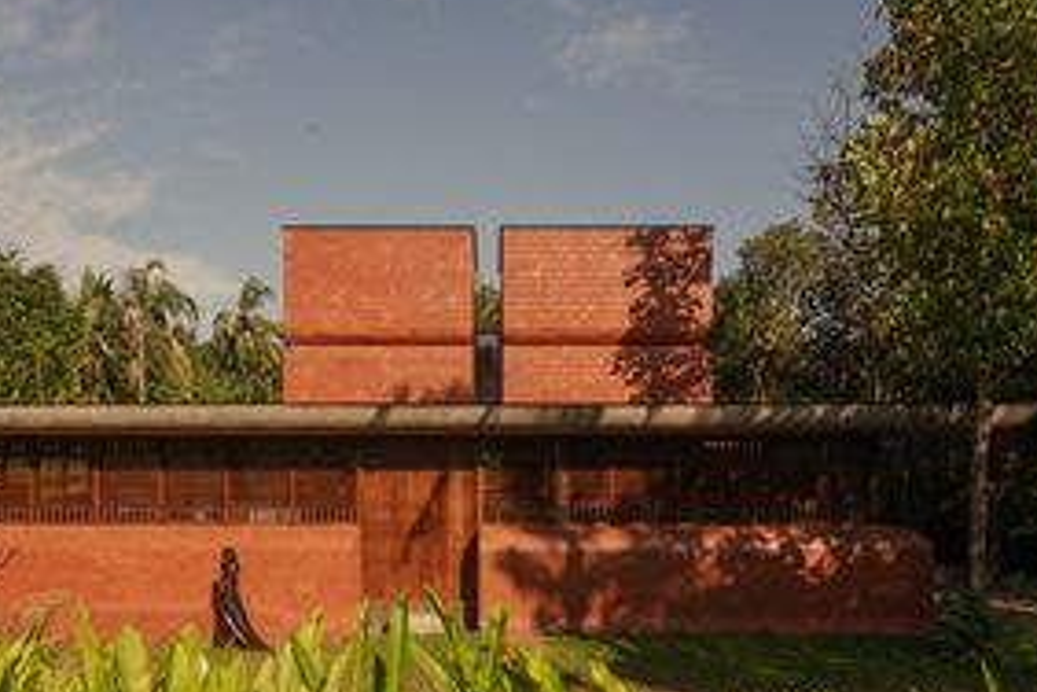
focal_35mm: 25
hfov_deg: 71.5
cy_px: 363
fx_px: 720
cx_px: 489
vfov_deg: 51.3
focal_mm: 16
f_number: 11
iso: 200
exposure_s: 1/250
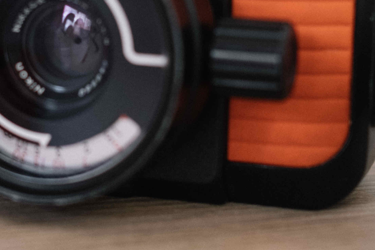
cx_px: 67
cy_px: 9
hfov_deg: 17.6
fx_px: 1198
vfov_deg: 11.8
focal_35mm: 115
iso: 800
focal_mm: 23
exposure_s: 1/50
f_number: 2
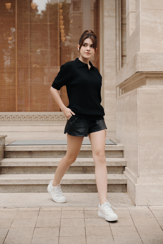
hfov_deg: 24.6
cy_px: 122
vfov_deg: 36.2
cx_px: 82
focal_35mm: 55
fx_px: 374
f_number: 2.8
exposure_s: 1/640
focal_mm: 55.1
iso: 100
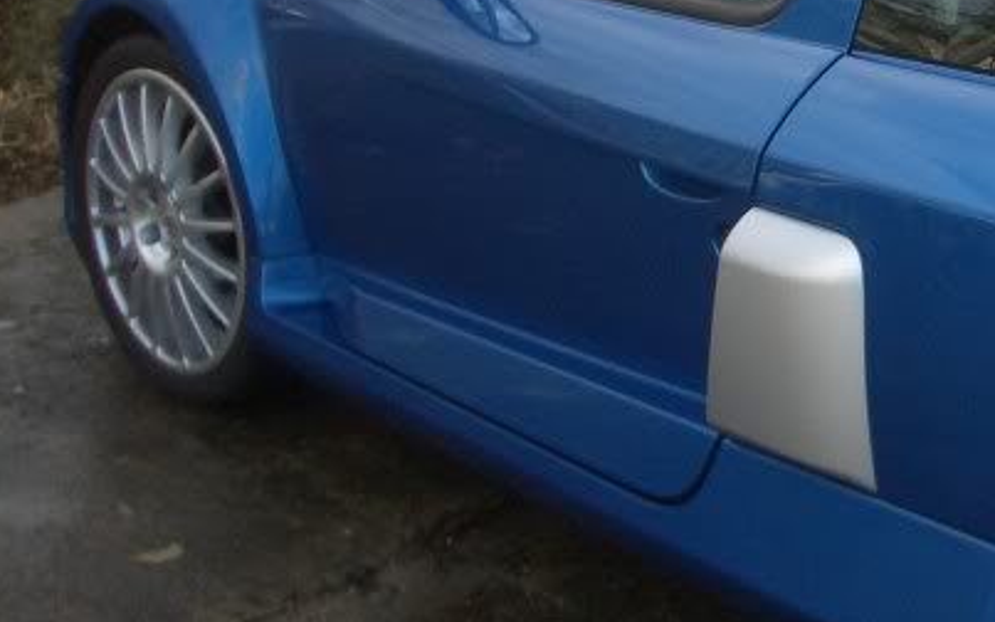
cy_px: 79
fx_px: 2875
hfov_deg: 18.4
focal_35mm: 106
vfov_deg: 12.3
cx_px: 1274
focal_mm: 5.8
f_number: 2.6
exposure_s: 1/400
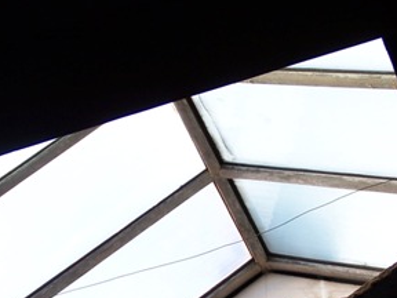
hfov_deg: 13.7
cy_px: 252
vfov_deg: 10.3
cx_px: 222
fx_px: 1651
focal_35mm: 144
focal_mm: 11.5
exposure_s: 1/180
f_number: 3.2
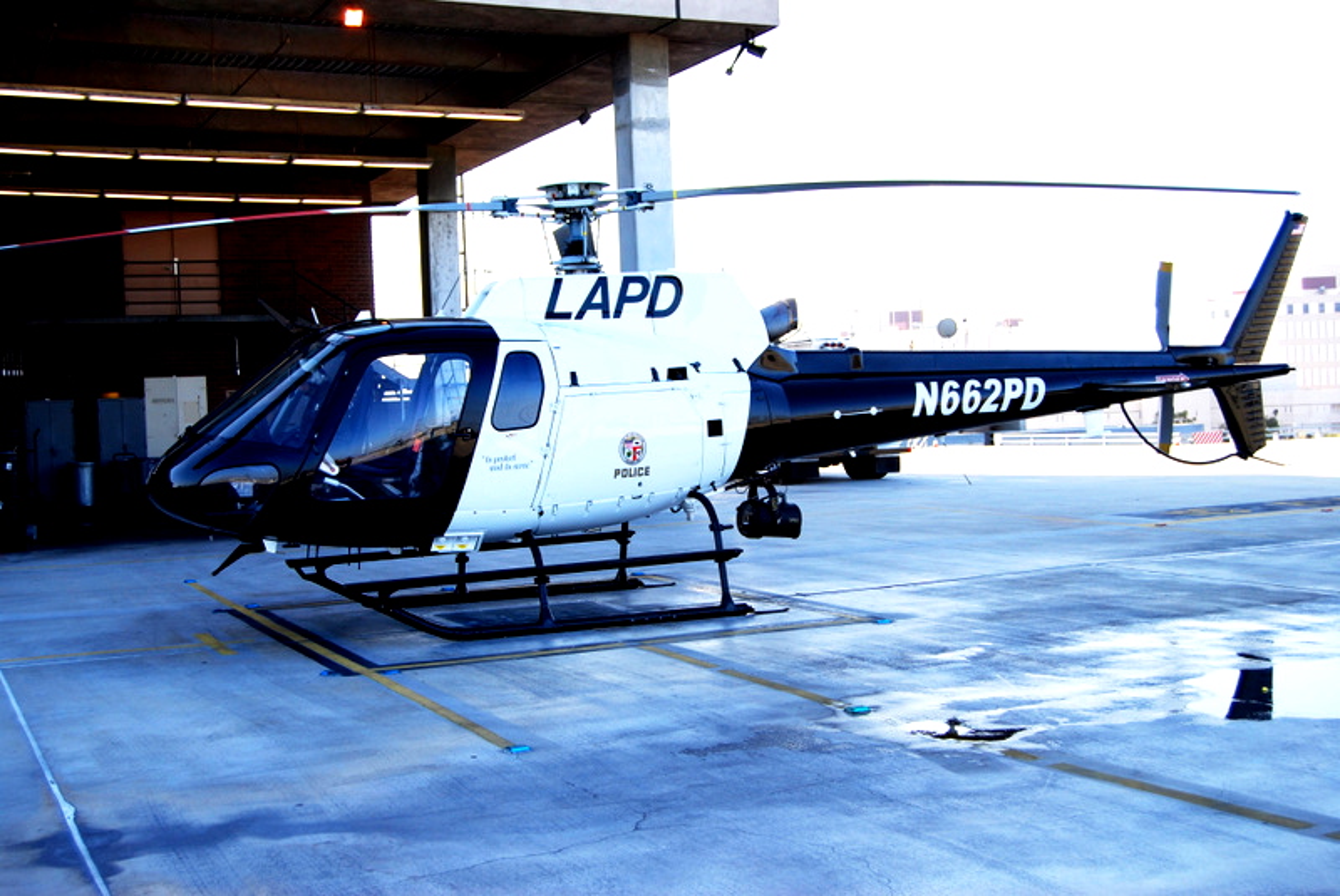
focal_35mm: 45
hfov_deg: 43.6
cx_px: 670
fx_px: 1676
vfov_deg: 29.9
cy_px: 448
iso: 100
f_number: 6.3
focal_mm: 30
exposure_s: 1/160
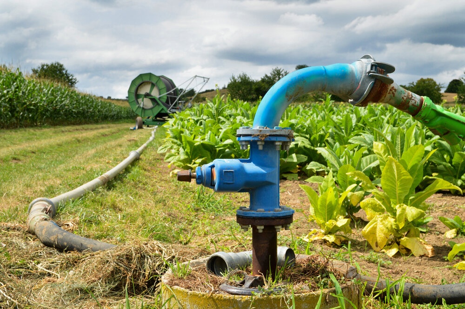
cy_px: 154
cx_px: 232
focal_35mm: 48
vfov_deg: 28.0
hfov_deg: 41.1
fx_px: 619
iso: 400
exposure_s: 1/500
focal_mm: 32
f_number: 10
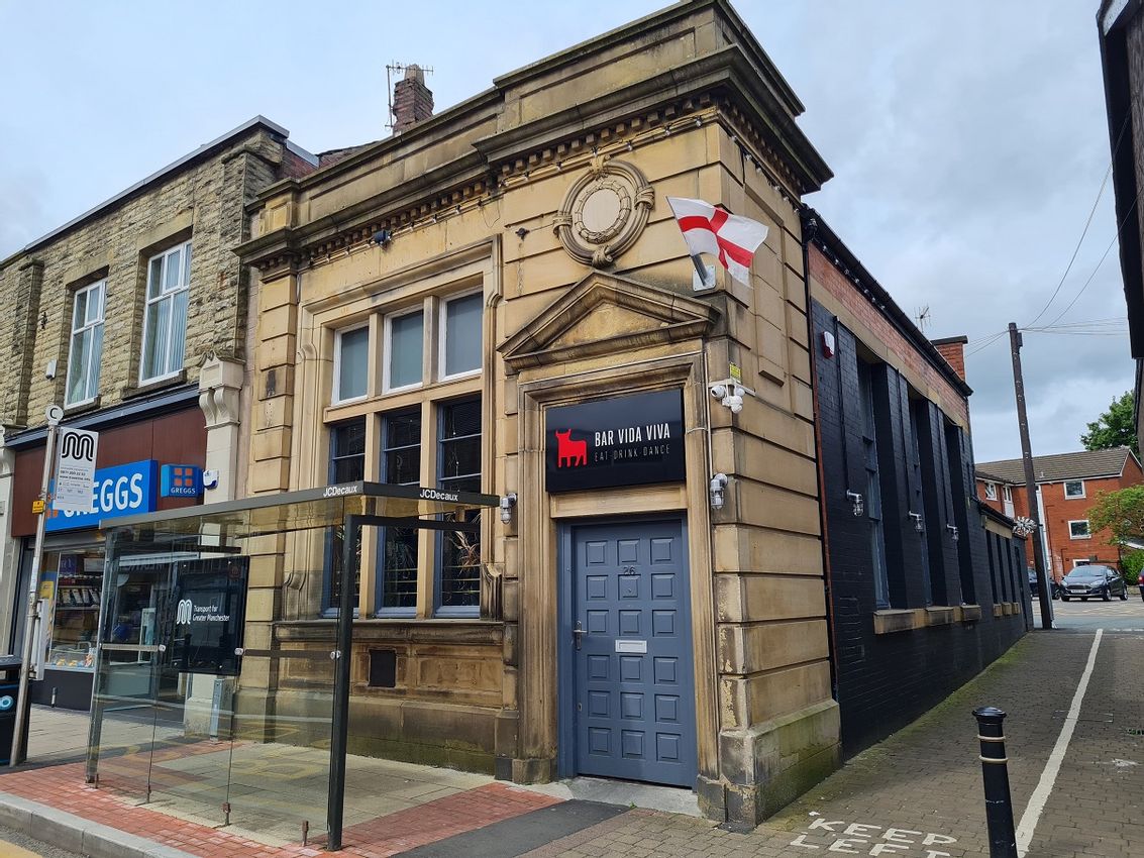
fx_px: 859
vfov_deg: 53.1
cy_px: 429
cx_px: 572
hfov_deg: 67.3
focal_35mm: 26
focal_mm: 5.4
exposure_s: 1/1900
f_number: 1.8
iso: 50
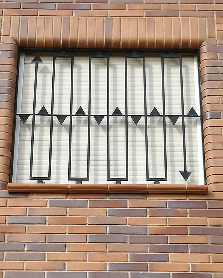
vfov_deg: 17.0
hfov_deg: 13.6
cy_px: 145
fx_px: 932
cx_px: 111
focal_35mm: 113
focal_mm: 3.79
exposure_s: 1/672
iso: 50
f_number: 2
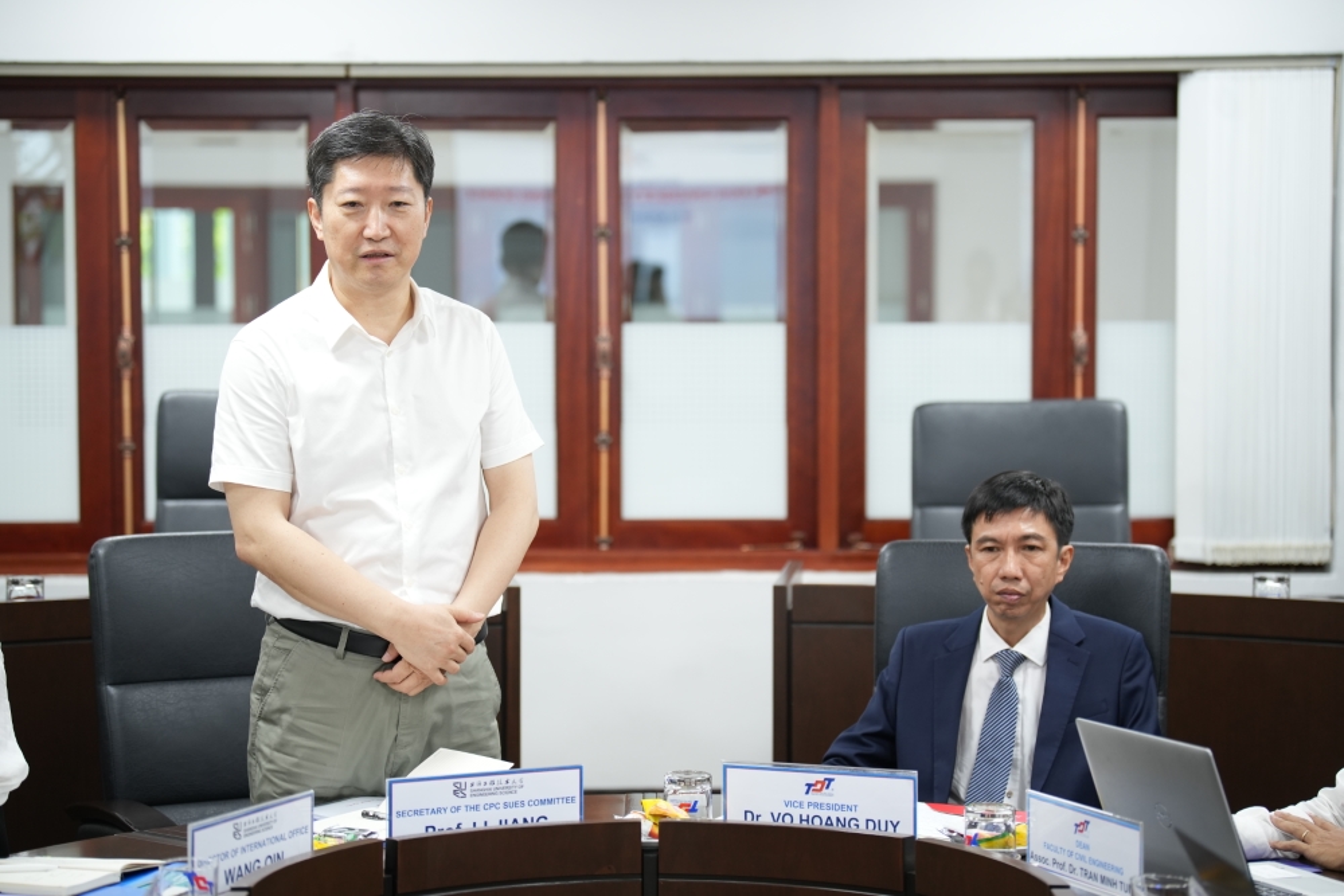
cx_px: 672
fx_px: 3136
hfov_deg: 24.2
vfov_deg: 16.3
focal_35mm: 84
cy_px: 448
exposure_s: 1/100
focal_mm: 84
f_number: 2.8
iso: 1000
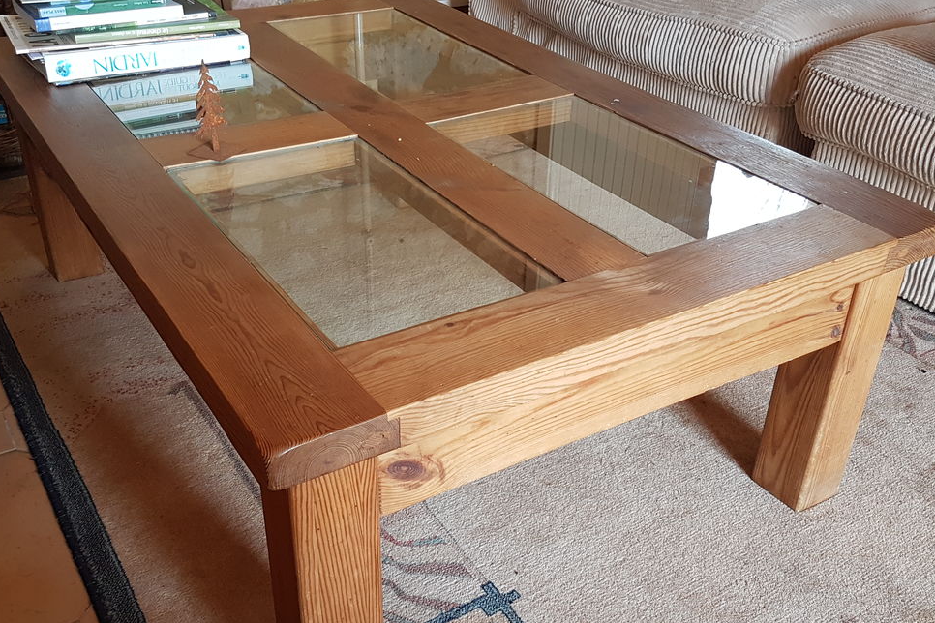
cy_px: 329
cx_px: 456
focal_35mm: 28
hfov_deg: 65.5
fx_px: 727
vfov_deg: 46.4
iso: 100
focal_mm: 4.2
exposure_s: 1/50
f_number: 1.7
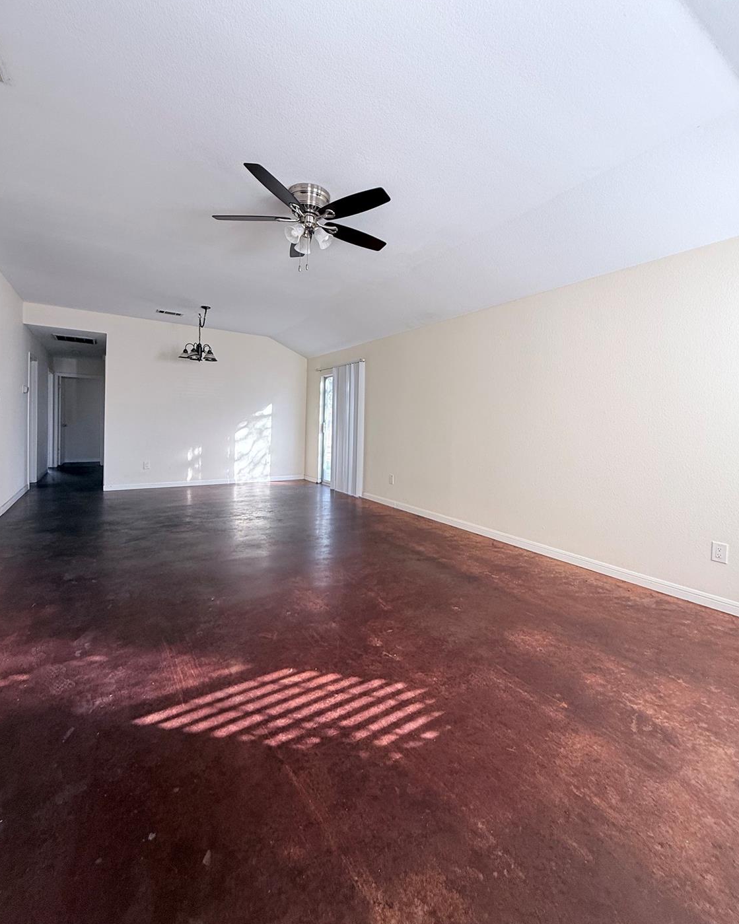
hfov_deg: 84.0
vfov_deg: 96.7
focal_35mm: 15
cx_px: 372
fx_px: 410
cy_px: 435
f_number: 2.2
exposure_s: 1/99
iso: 125
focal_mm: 2.22
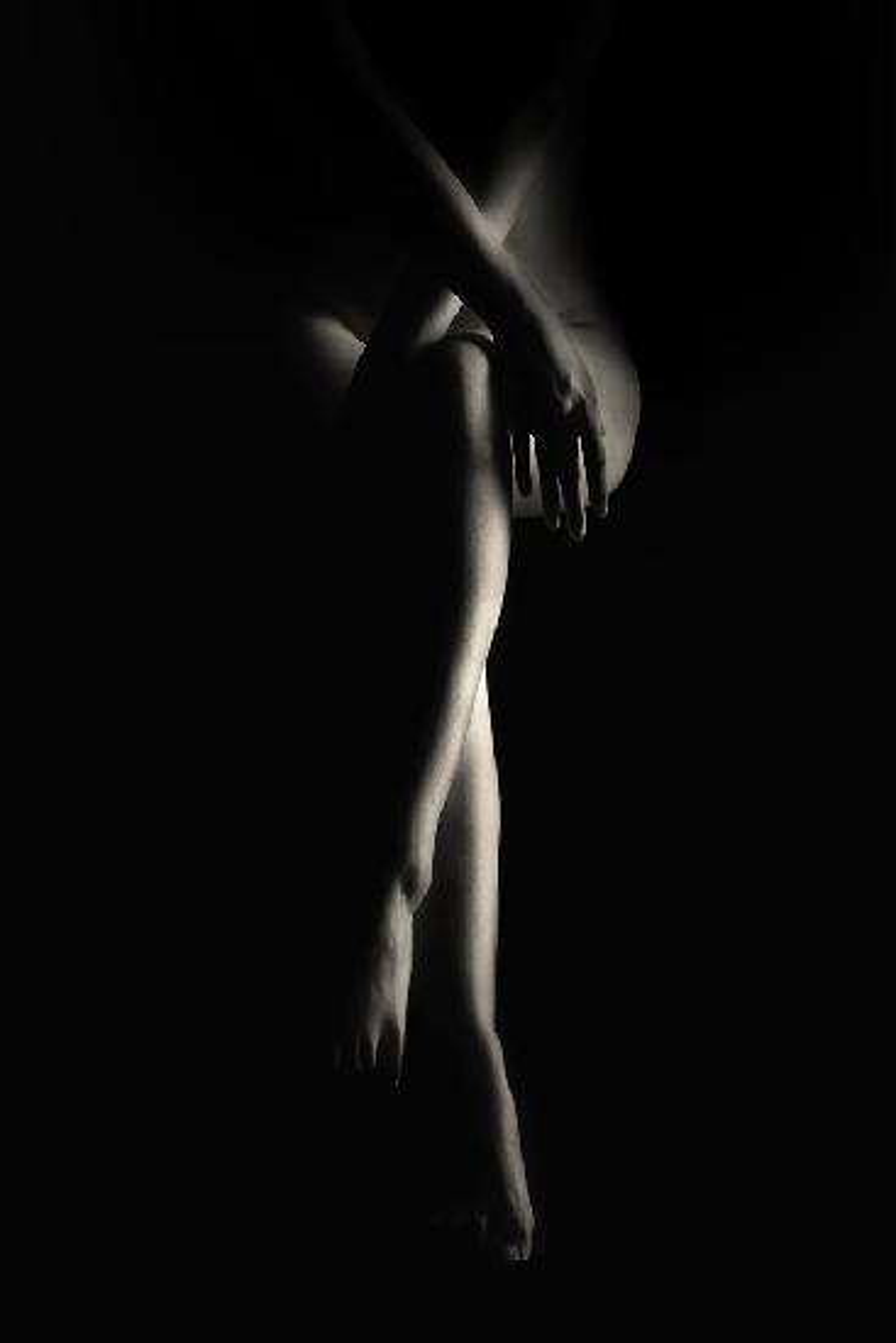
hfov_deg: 24.6
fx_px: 2052
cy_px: 672
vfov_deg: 36.2
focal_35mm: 55
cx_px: 448
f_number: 11
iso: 100
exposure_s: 1/160
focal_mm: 55
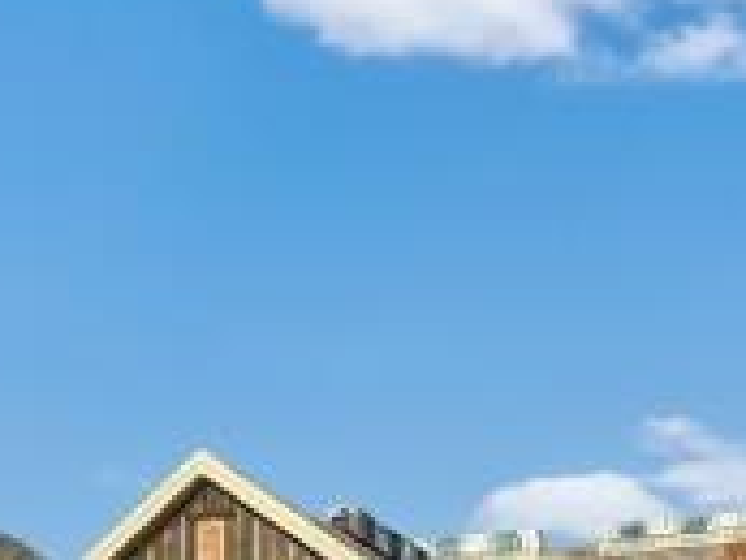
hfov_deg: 20.0
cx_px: 69
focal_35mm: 96
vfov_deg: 14.1
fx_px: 2070
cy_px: 909
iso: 50
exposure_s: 1/3000
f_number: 1.6
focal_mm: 5.96
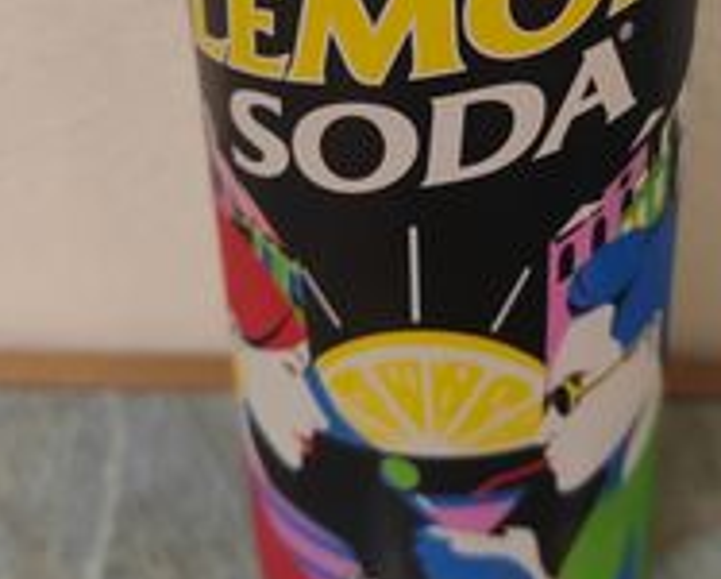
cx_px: 478
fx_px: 1282
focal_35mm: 60
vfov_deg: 24.8
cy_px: 77
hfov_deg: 31.2
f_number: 1.8
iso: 160
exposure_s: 1/50
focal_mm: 5.54
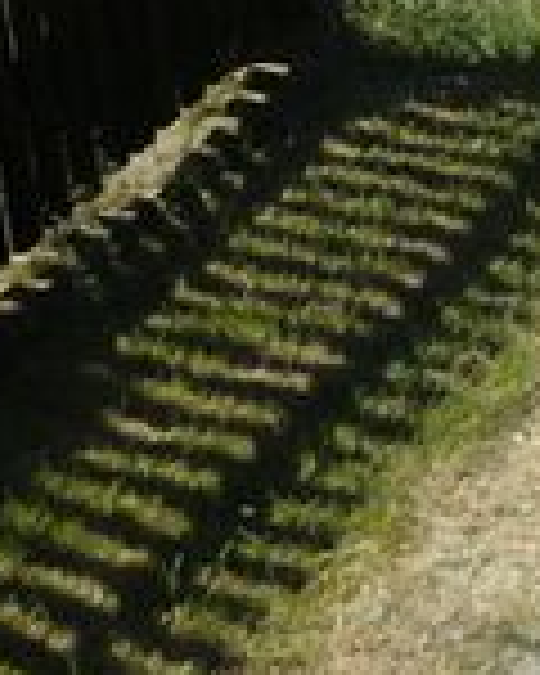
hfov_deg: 9.0
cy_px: -272
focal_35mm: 161
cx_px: 1138
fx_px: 3216
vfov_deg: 11.6
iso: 64
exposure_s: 1/500
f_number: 3.8
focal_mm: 7.1
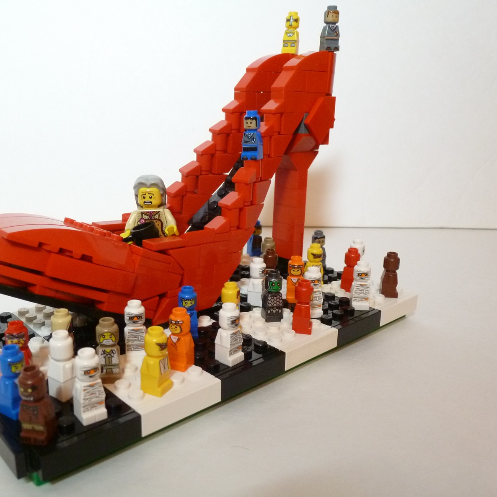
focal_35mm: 31
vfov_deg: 52.5
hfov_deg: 51.9
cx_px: 181
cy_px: 249
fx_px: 504
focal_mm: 4.7
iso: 400
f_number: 3.4
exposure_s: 1/20
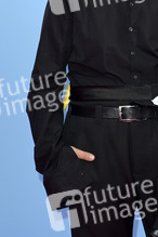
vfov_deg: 11.8
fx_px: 1139
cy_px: 43
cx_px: 133
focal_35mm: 173
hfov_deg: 7.9
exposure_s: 1/250
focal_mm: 95
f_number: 6.3
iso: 640
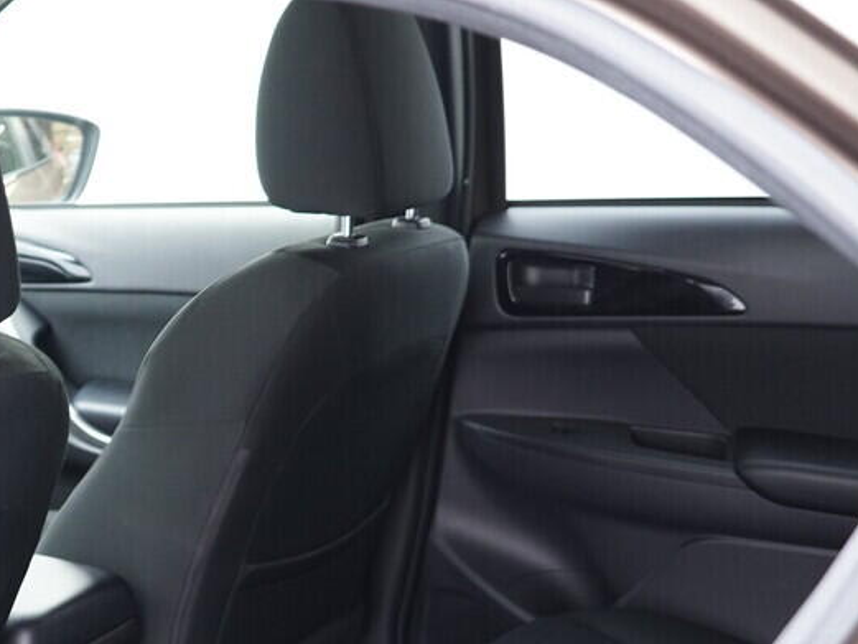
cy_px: 561
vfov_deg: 21.2
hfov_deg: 27.5
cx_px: 87
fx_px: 1686
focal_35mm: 68
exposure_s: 1/40
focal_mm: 24
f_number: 2.8
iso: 800
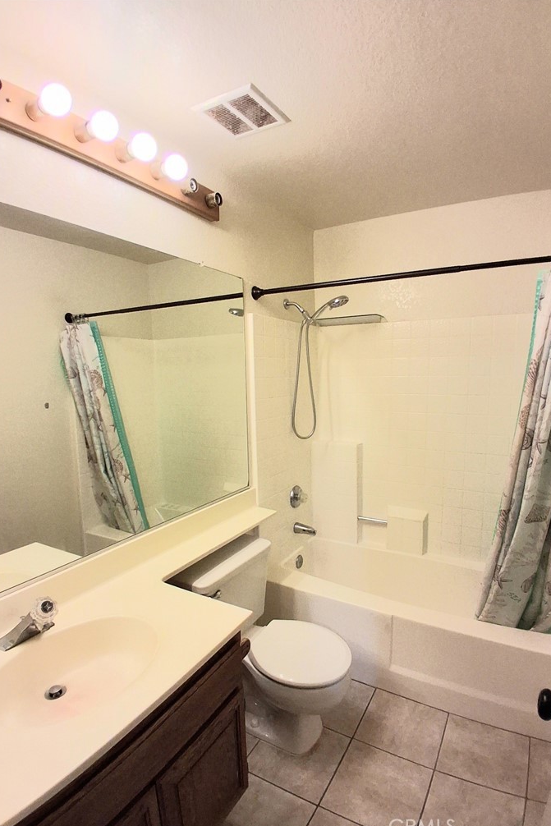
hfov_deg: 67.3
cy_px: 418
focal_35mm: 18
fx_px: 413
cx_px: 293
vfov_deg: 90.0
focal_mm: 1.4
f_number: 2.2
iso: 160
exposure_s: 1/120
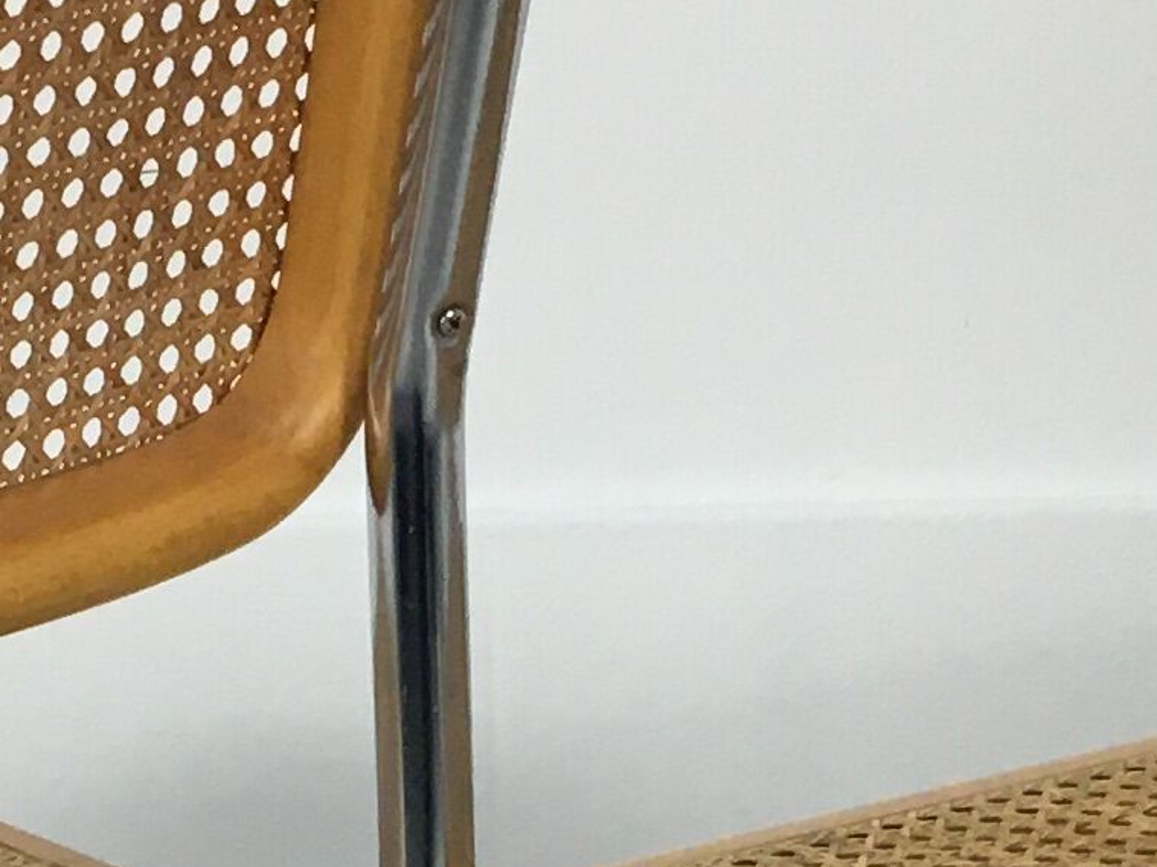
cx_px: 634
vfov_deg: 9.3
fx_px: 5146
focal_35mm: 154
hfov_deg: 12.8
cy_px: 1423
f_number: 2.2
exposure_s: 1/33
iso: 40
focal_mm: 4.15
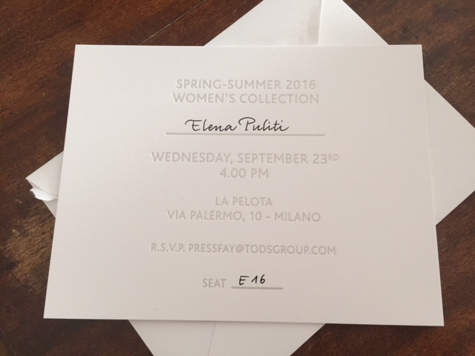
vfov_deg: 48.2
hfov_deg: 61.7
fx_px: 398
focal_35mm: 29
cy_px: 178
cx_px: 238
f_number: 2.2
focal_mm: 4.15
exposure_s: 1/30
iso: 50
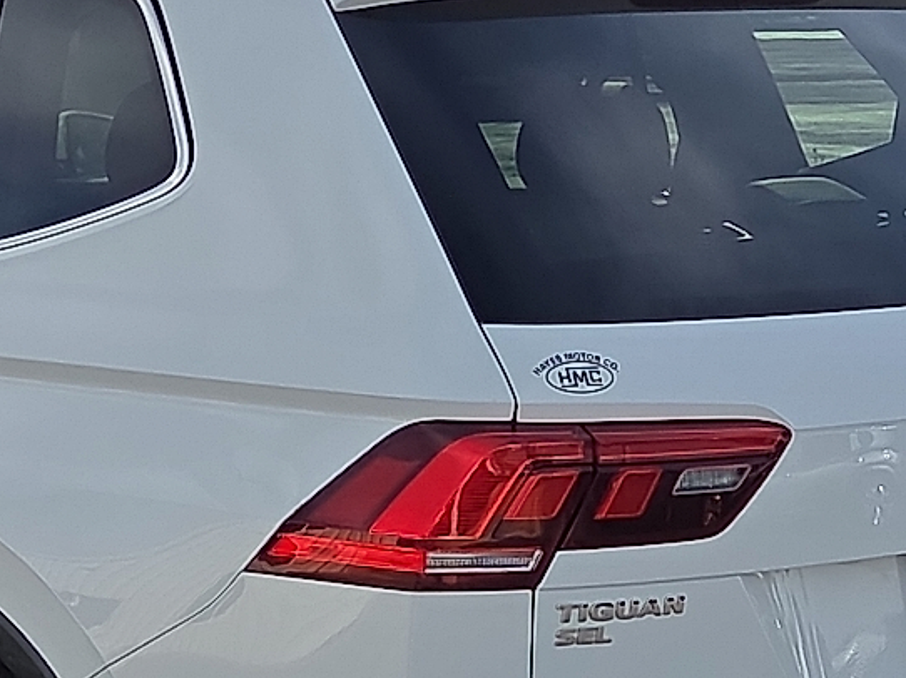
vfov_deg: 11.9
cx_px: 157
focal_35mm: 124
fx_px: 3244
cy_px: 504
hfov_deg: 15.8
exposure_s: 1/2500
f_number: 1.8
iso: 25
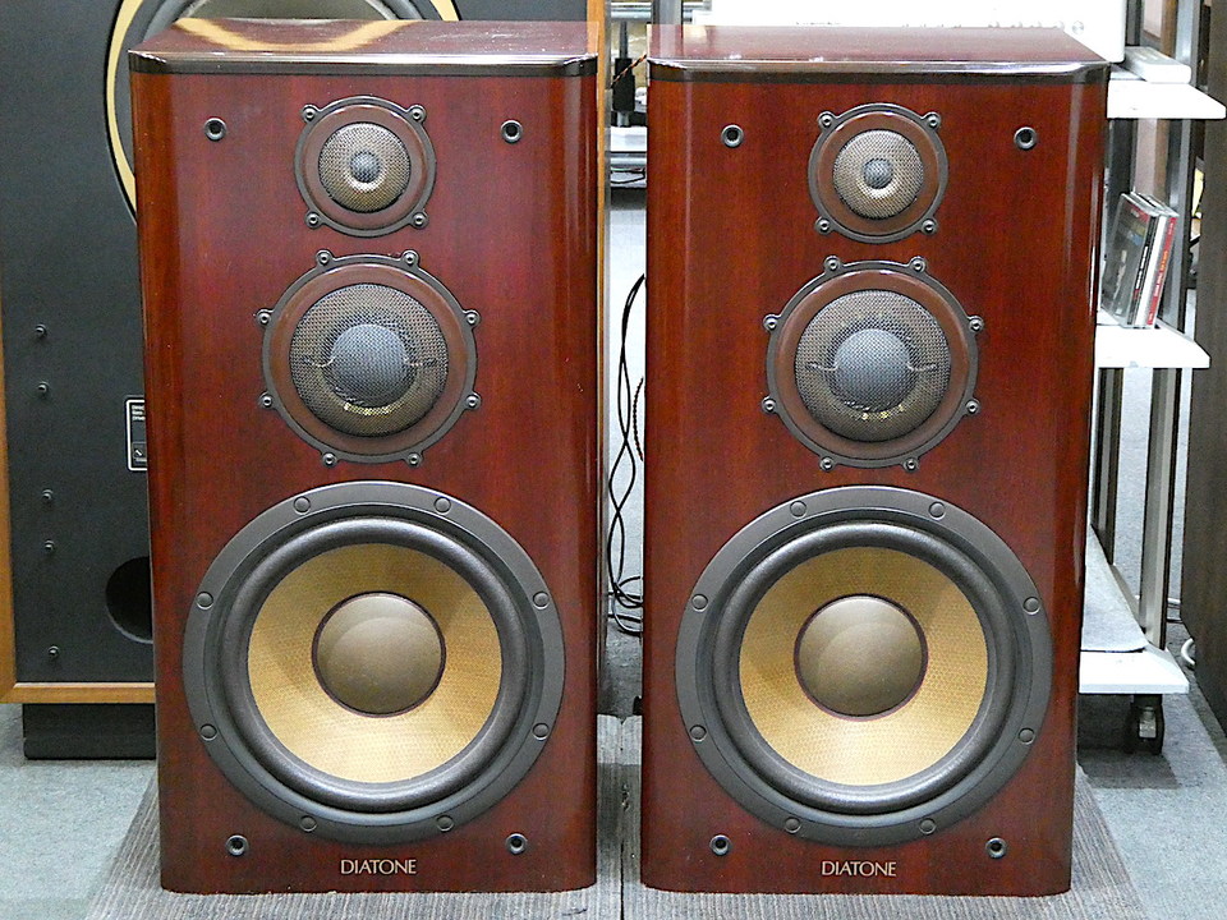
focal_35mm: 74
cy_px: 460
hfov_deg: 26.3
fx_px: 2623
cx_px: 614
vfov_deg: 19.9
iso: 1600
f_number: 4.6
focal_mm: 13.2
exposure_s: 1/15
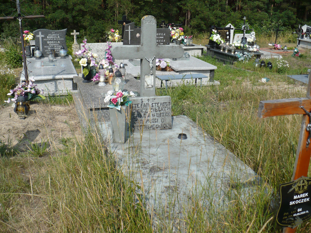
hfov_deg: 50.1
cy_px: 116
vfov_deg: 38.7
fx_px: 332
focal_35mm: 37
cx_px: 156
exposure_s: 1/200
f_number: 8
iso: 100
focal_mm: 6.1
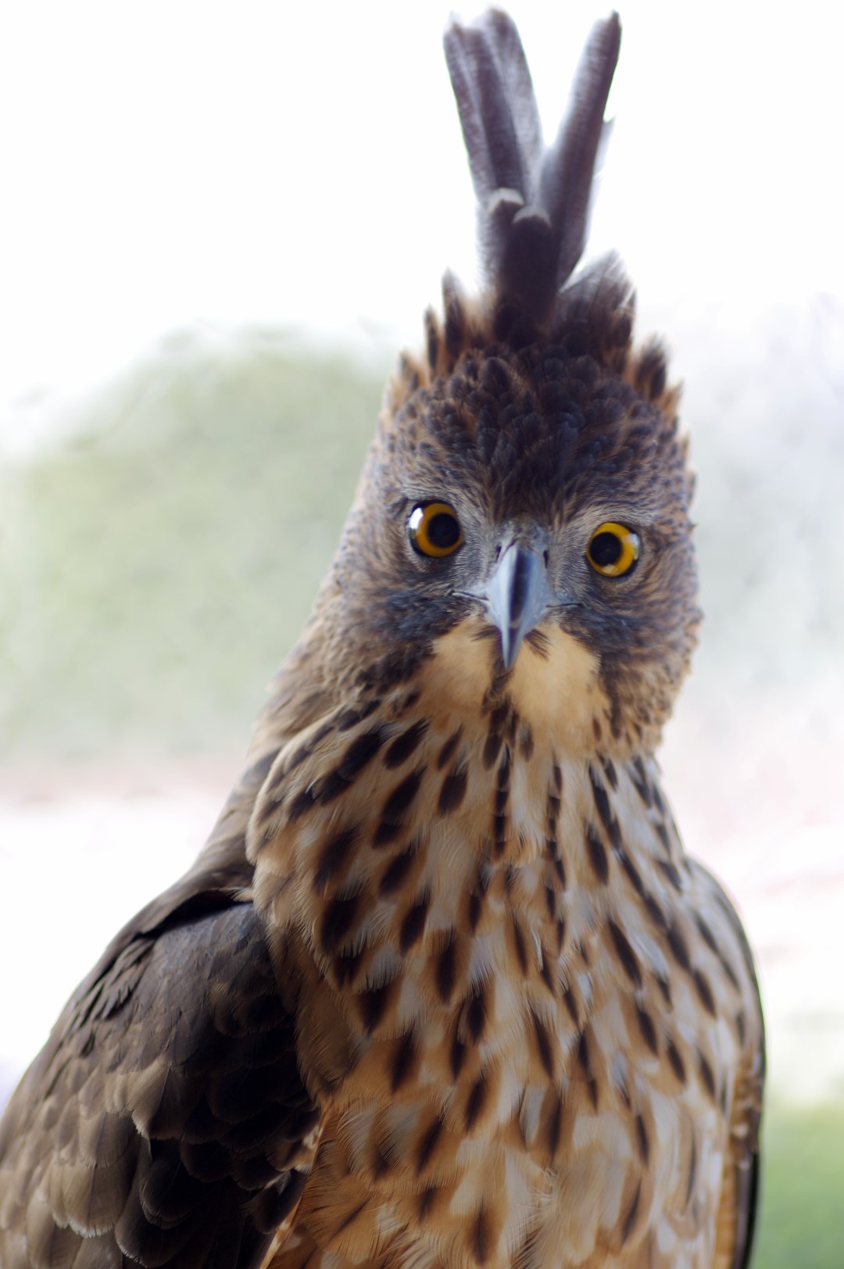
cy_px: 634
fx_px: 10567
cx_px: 422
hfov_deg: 4.6
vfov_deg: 6.9
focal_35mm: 300
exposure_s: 1/125
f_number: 2.8
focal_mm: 200
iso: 100
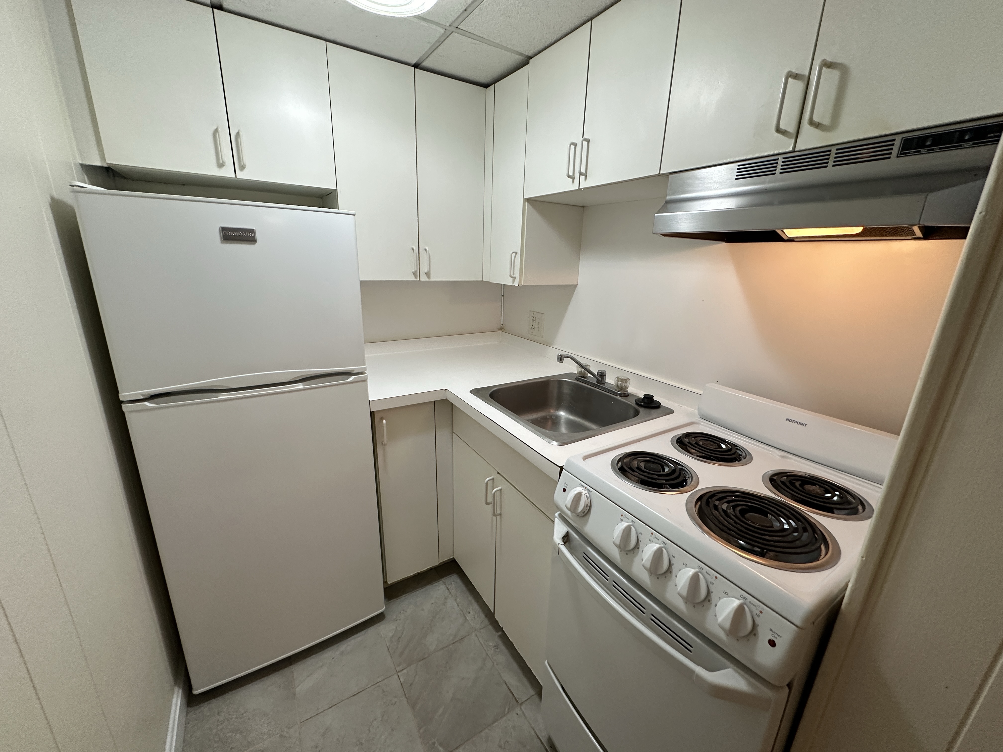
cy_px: 376
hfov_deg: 102.1
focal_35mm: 14
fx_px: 406
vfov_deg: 85.7
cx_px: 502
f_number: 2.2
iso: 200
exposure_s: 1/120
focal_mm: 2.22
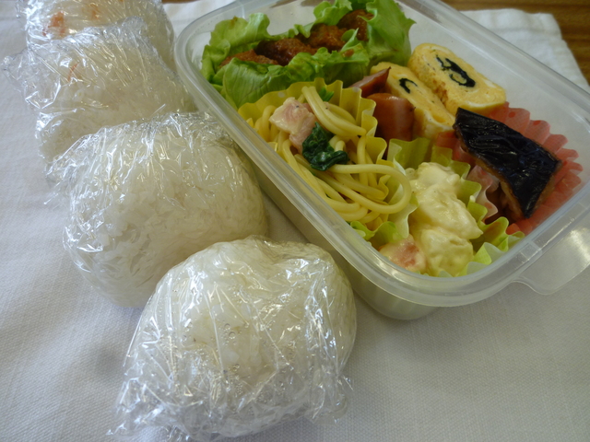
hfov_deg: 69.4
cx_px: 295
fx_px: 426
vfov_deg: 54.9
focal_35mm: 25
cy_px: 221
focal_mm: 4.5
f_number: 2.8
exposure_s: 1/50
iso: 80
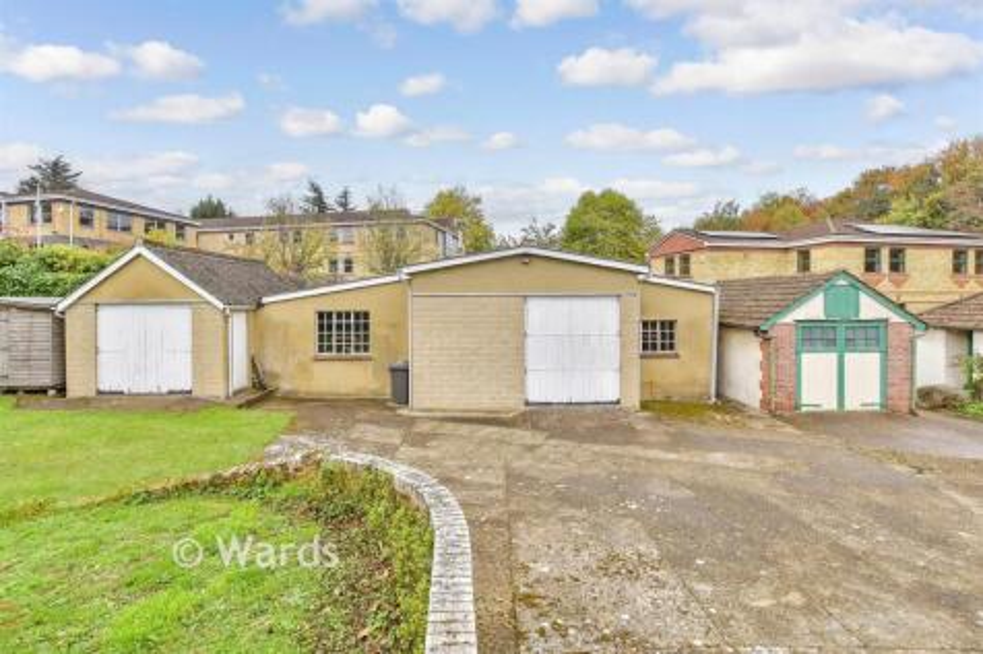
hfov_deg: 93.3
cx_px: 492
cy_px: 327
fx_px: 464
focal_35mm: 17
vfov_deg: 70.4
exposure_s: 1/250
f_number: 8
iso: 320
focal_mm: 11.5
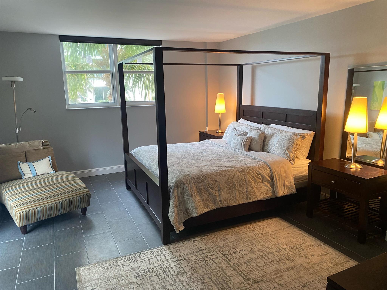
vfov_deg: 53.1
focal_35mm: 26
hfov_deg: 67.3
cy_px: 145
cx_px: 194
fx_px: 291
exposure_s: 1/60
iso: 200
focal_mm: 4.25
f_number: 1.8
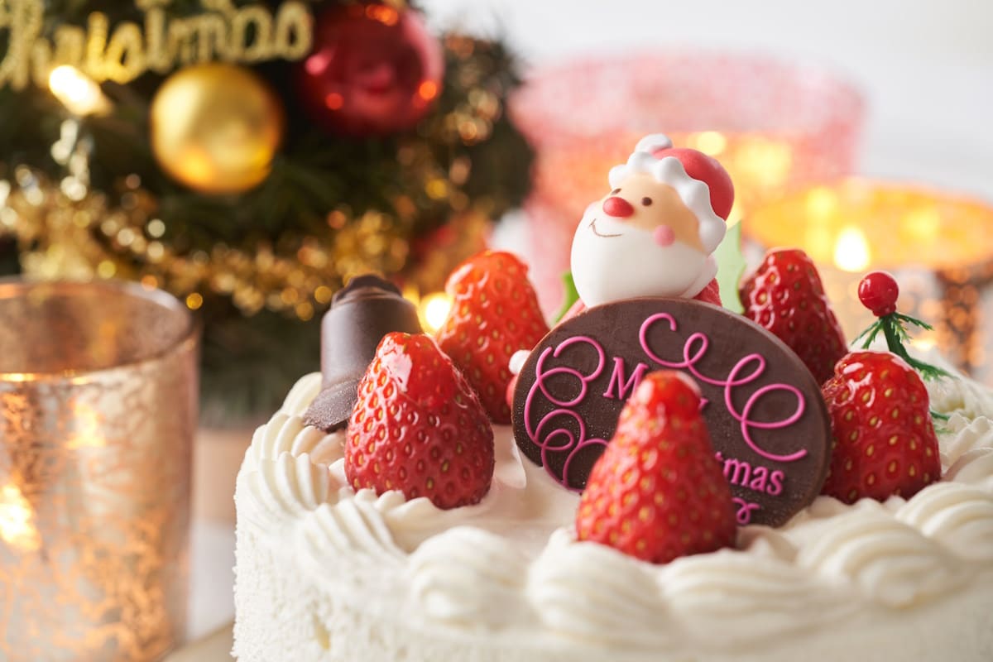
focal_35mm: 90
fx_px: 2482
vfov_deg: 15.2
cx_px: 496
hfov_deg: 22.6
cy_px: 331
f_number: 5.6
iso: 100
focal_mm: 90
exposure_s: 1/2.5
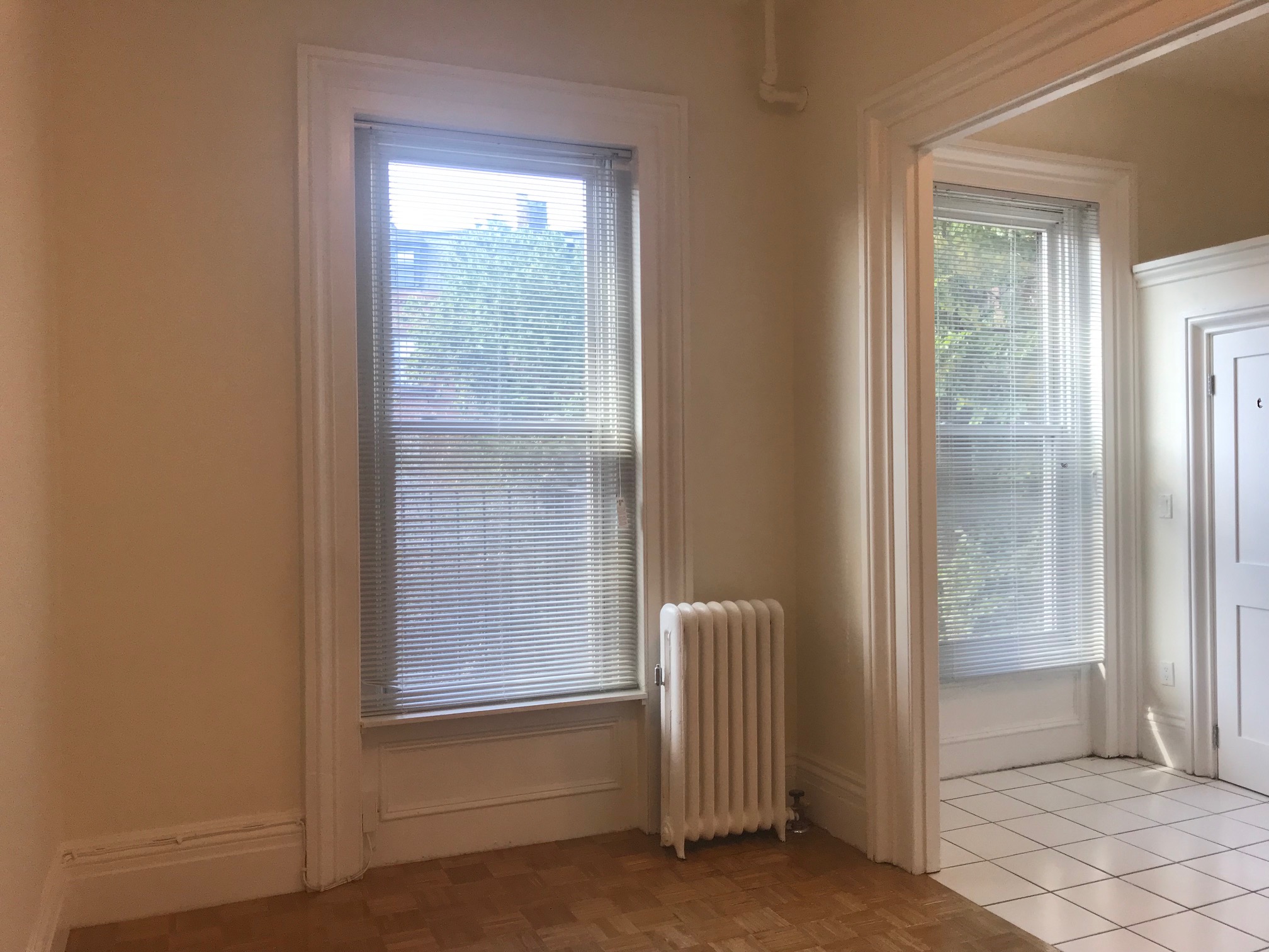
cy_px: 476
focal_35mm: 28
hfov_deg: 63.4
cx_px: 634
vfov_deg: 49.7
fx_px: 1026
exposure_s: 1/119
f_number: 1.8
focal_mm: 3.99
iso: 40
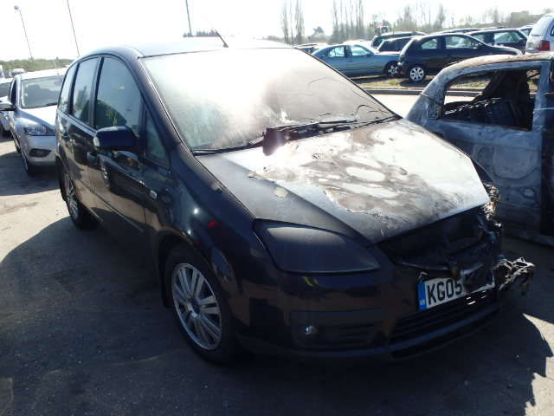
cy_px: 208
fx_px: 448
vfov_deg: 49.7
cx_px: 277
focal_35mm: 28
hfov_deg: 63.4
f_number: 3.9
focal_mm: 5
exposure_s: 1/400
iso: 125
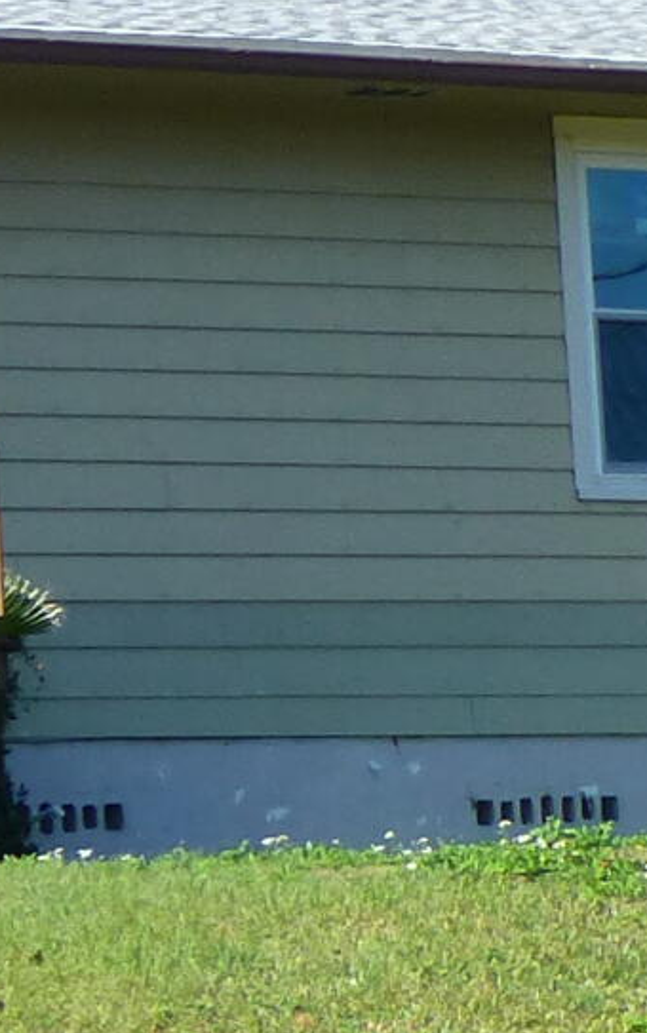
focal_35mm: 199
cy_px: 877
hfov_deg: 6.1
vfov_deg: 10.5
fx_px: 5607
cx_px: -1342
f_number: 3.7
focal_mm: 6.1
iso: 100
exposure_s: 1/640
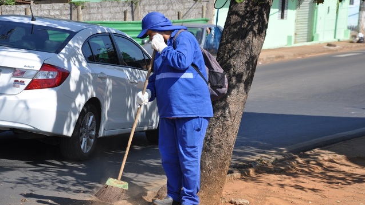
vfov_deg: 8.5
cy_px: 105
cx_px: 183
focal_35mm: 142
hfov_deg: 15.1
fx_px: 1374
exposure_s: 1/800
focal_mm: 90
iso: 320
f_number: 7.1
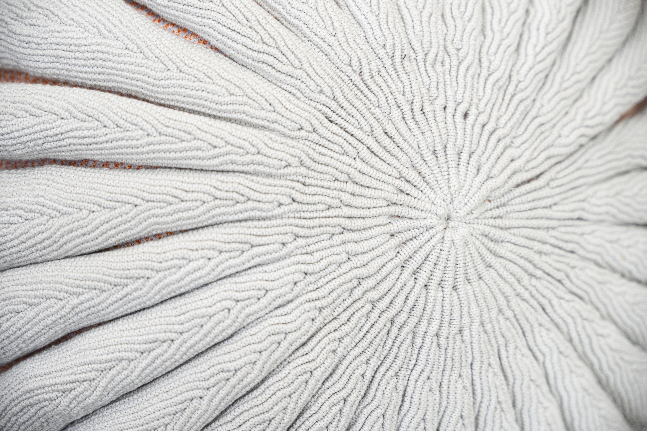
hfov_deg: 28.8
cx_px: 324
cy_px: 216
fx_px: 1258
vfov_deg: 19.5
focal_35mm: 70
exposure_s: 1/200
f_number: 2.8
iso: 500
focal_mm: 70
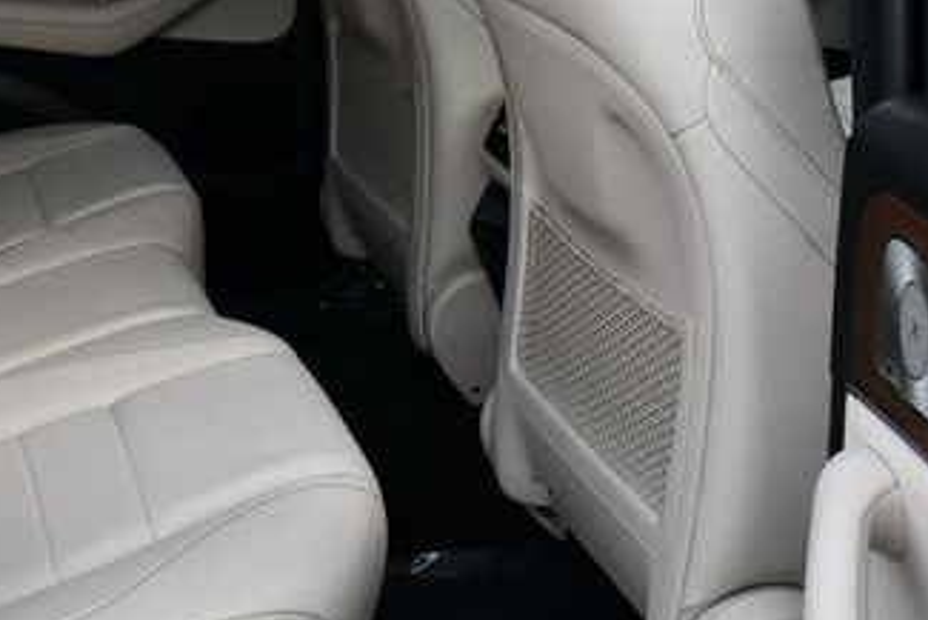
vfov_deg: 19.2
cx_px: 114
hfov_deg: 27.5
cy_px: 237
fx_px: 1831
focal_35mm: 71
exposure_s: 1/250
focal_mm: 18
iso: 320
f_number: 5.6
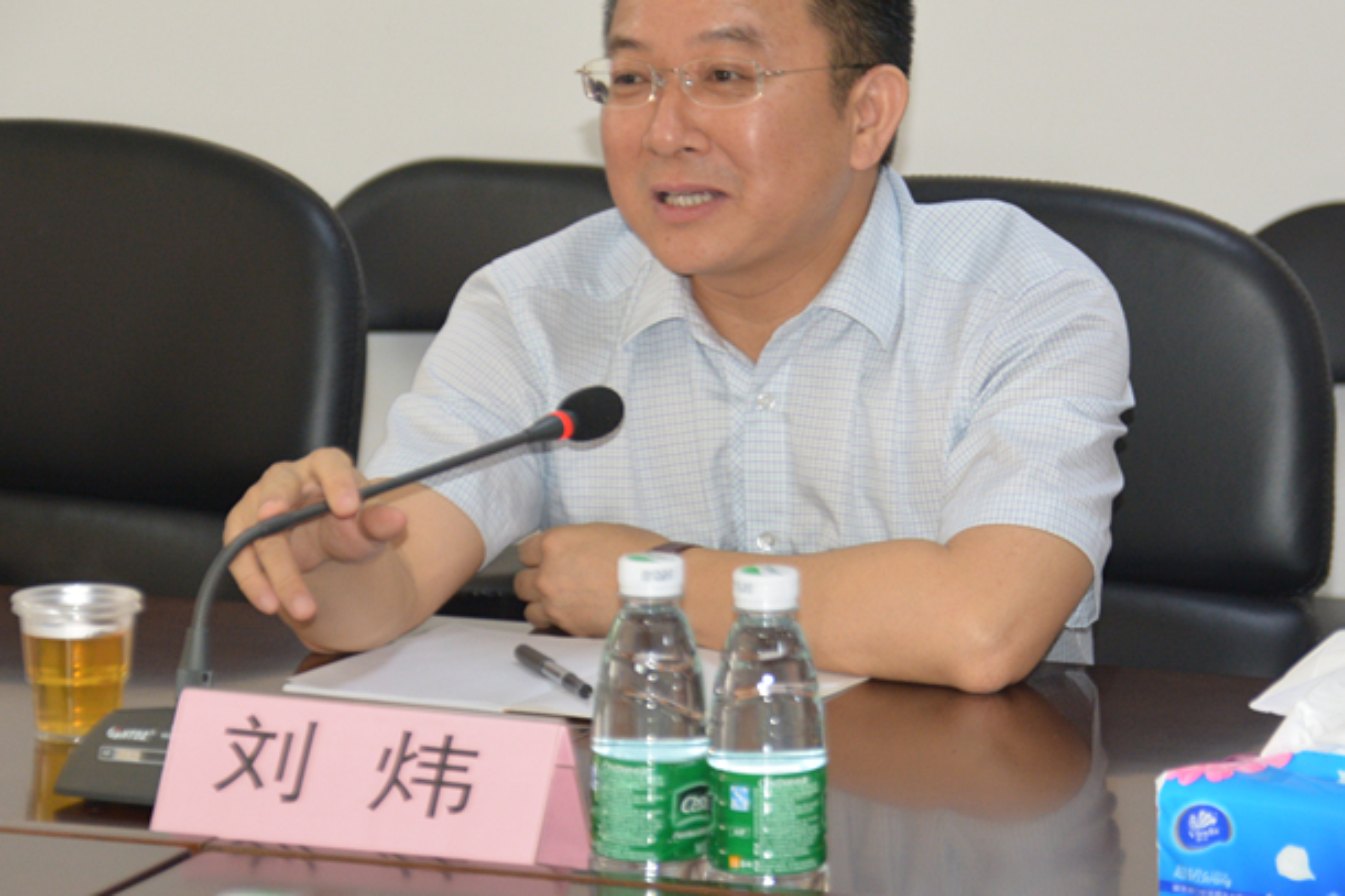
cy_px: 433
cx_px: 810
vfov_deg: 8.7
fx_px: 5864
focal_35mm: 157
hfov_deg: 13.1
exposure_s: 1/60
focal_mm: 80
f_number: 5.3
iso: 1400
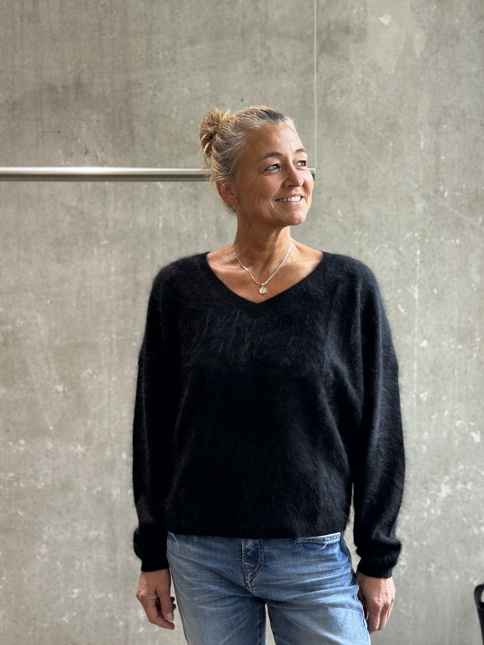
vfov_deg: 39.7
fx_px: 895
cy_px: 322
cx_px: 242
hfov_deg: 30.3
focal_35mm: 48
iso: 100
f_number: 1.78
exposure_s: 1/121
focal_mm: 6.86
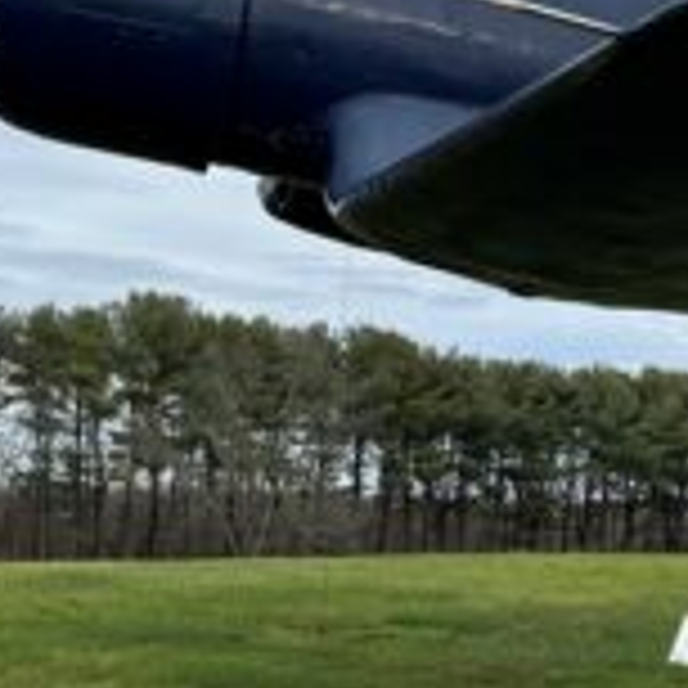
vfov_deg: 19.3
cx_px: 886
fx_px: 2024
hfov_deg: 18.1
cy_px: 306
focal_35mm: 90
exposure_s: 1/2309
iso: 50
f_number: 1.6
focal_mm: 5.1
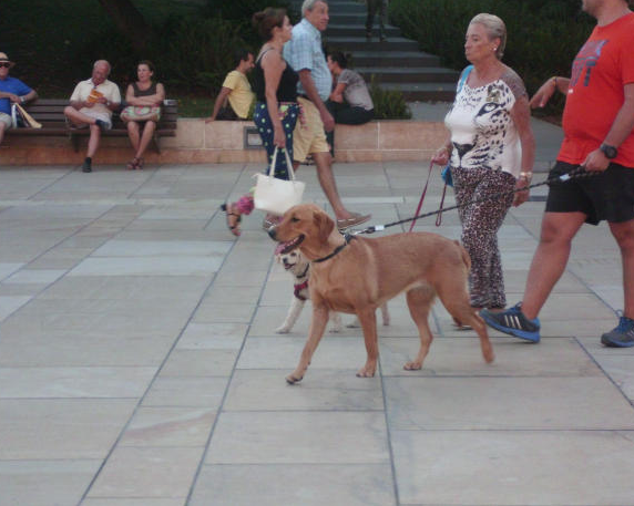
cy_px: 252
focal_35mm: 112
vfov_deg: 13.8
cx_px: 305
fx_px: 2100
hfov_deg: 17.2
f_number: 5.4
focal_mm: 18.9
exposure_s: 1/100
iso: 200
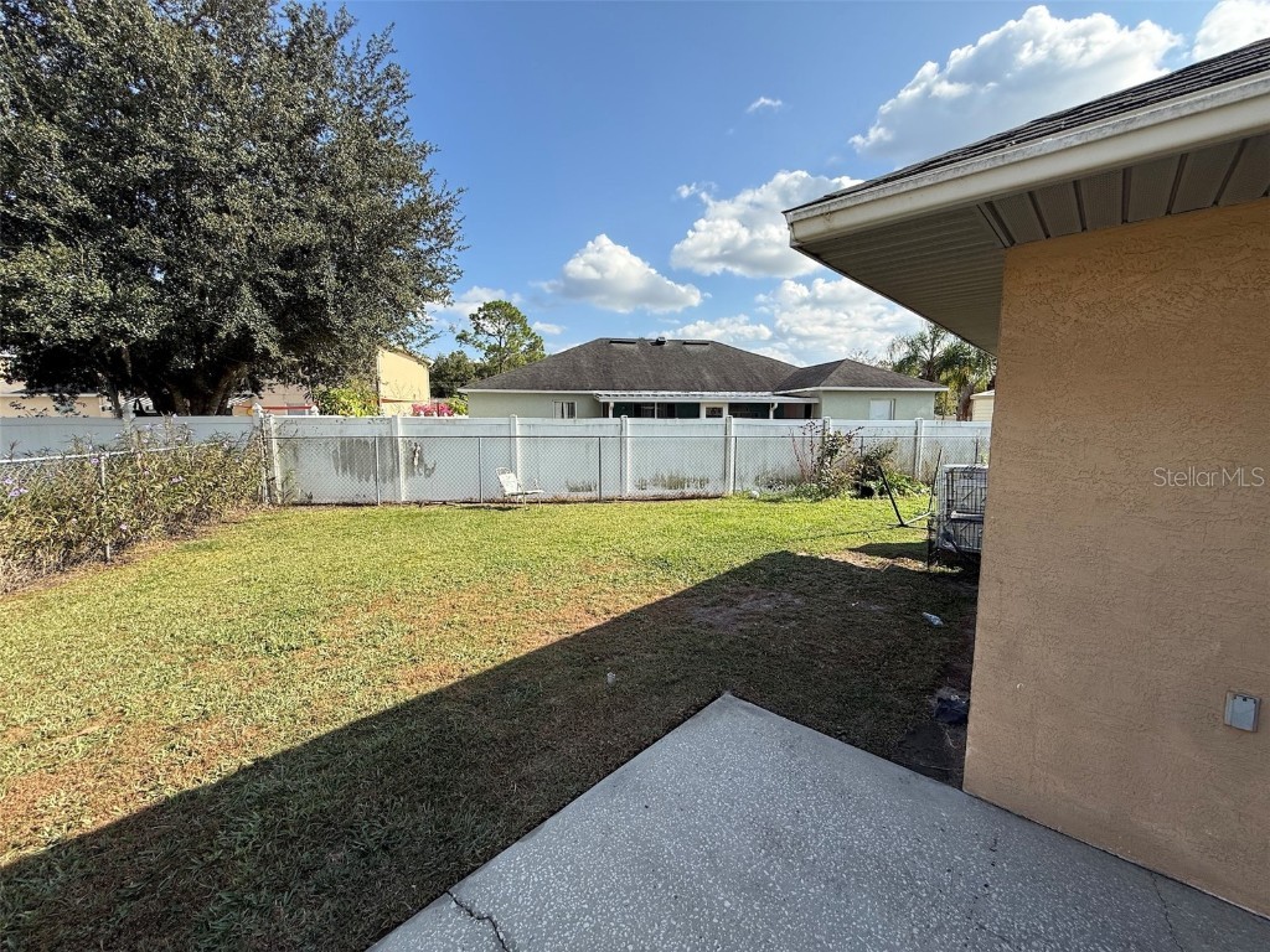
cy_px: 476
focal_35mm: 14
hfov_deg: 102.1
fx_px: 514
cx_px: 635
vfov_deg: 85.7
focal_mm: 2.22
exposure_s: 1/1534
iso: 50
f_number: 2.2
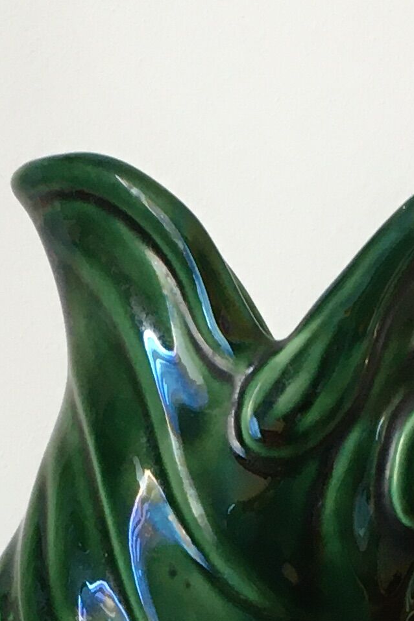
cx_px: 223
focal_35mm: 127
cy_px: 700
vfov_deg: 15.7
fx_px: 2192
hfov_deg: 10.8
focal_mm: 4.15
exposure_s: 1/33
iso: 80
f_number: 2.2
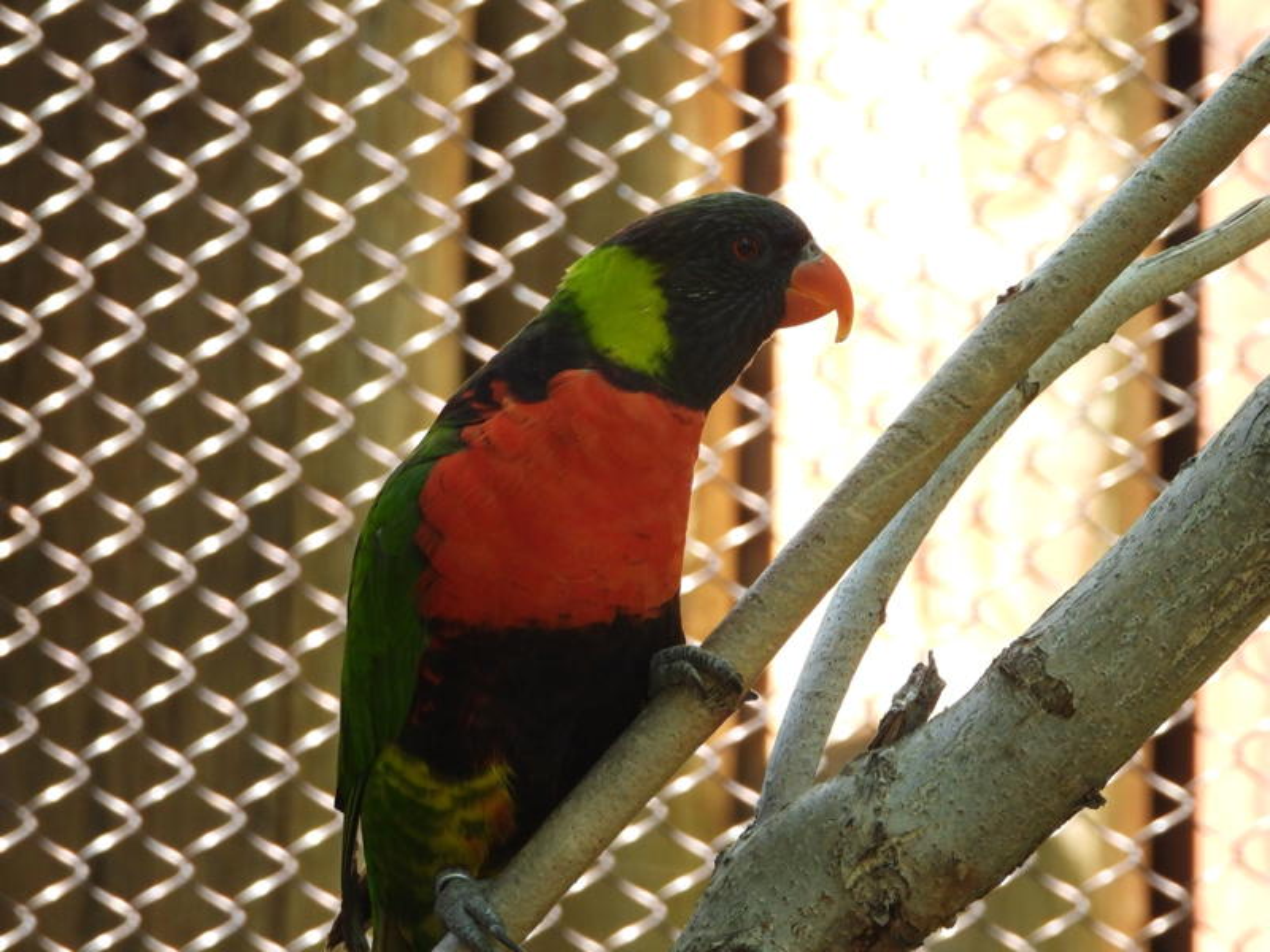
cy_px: 476
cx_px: 635
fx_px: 19555
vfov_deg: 2.8
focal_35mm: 533
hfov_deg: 3.7
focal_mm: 95.8
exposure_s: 1/125
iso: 400
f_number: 5
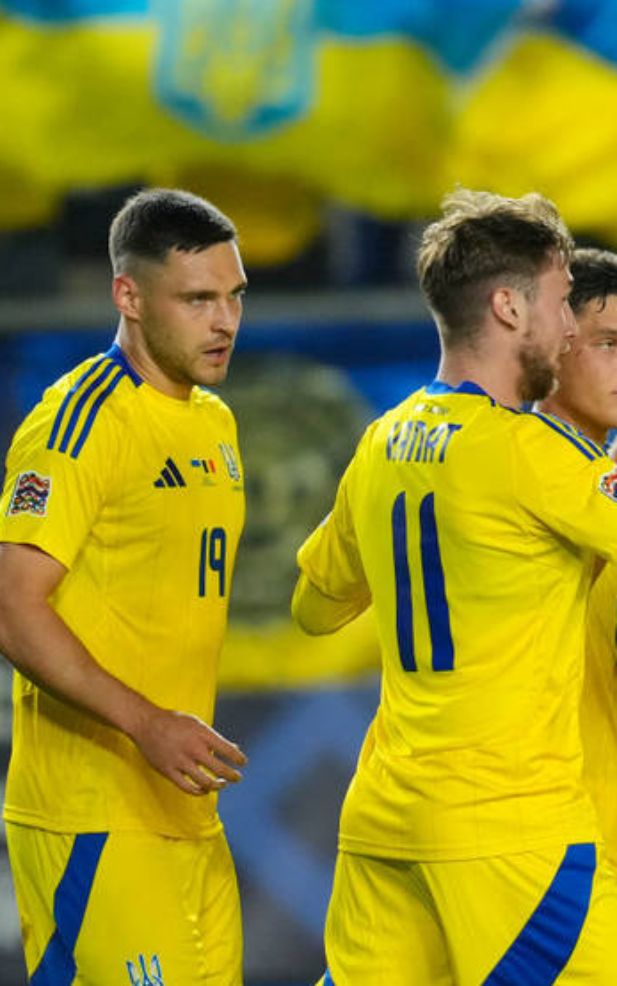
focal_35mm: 614
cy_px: 493
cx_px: 650
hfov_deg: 2.1
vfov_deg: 3.4
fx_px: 16515
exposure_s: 1/1600
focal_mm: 400
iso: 3200
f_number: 2.8
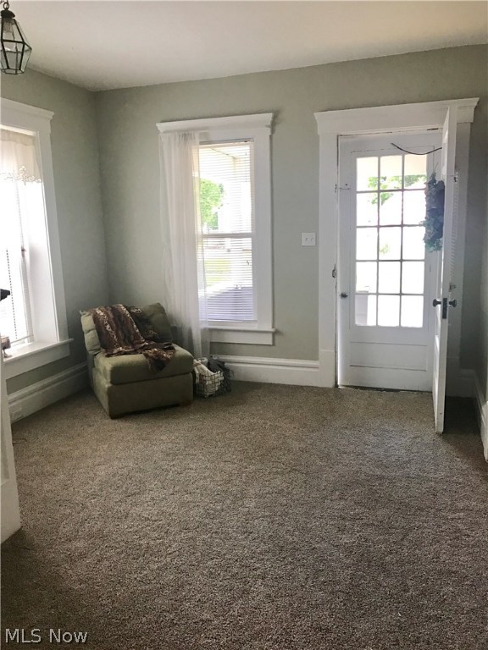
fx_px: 526
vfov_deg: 63.4
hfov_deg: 49.7
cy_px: 325
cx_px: 244
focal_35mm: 28
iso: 32
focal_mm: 3.99
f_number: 1.8
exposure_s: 1/30
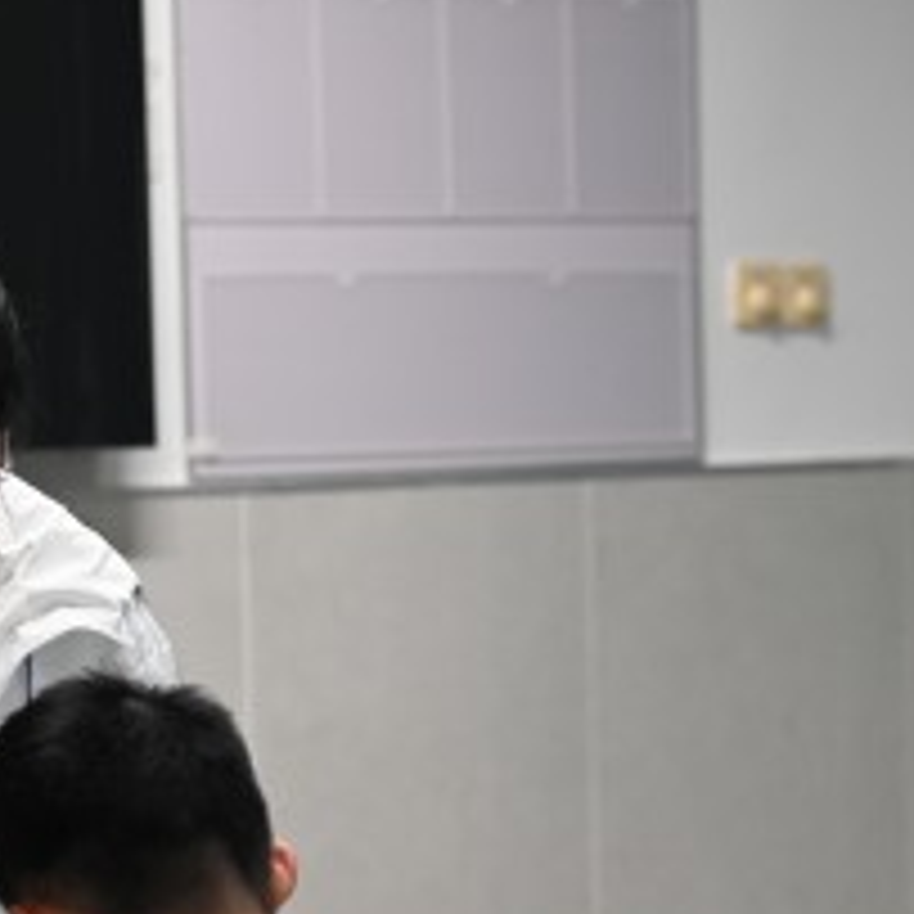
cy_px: 651
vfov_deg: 8.1
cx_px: 531
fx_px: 6453
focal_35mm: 216
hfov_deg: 8.1
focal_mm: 86
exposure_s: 1/125
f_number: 4
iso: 1000
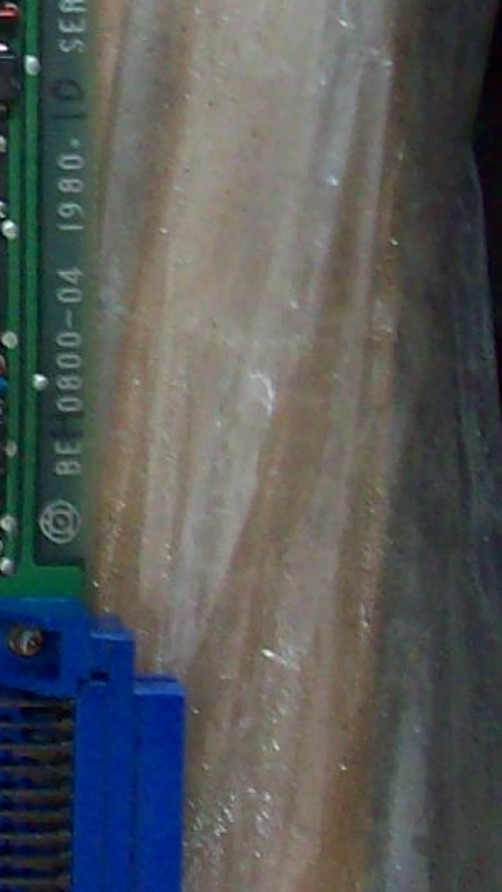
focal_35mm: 141
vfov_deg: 15.2
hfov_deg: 8.2
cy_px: 225
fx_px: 3333
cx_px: -474
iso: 160
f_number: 2.8
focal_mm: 5.7
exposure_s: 1/22.1
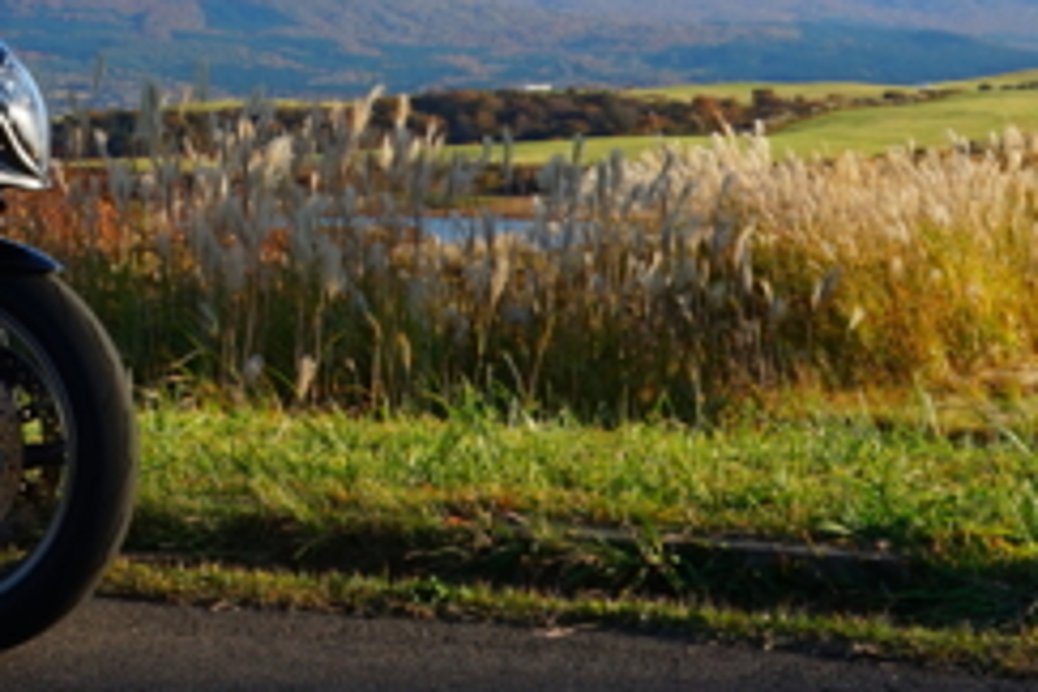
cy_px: -280
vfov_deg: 11.8
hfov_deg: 17.9
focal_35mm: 112
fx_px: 3229
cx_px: 56
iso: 100
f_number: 9.5
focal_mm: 23
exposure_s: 1/125
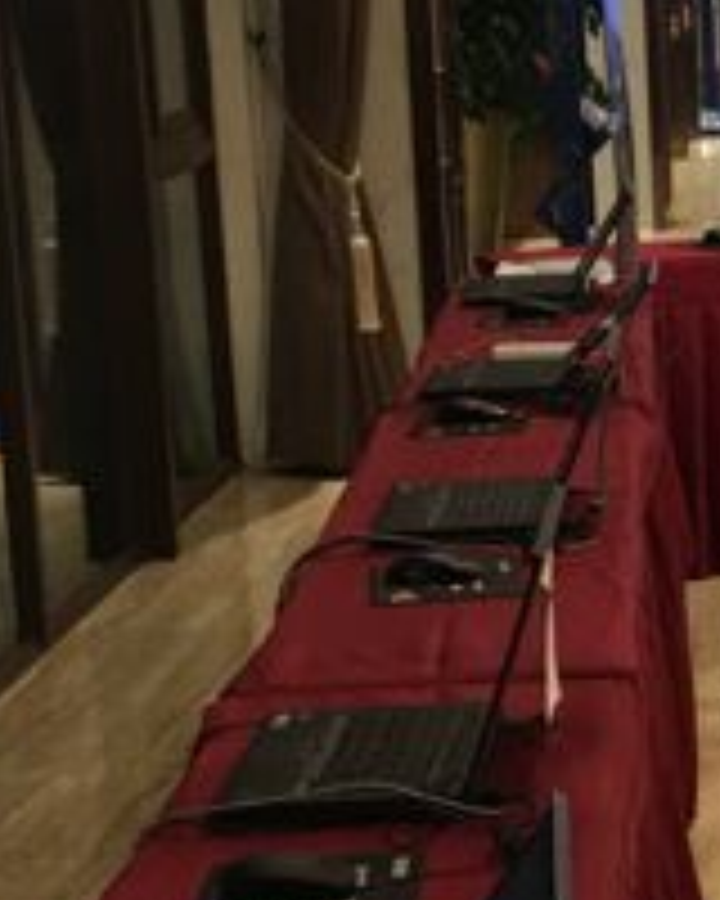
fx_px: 3010
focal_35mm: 113
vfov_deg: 17.0
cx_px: 1256
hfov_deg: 12.6
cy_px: 590
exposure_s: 1/33
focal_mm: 4.15
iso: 50
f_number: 2.2
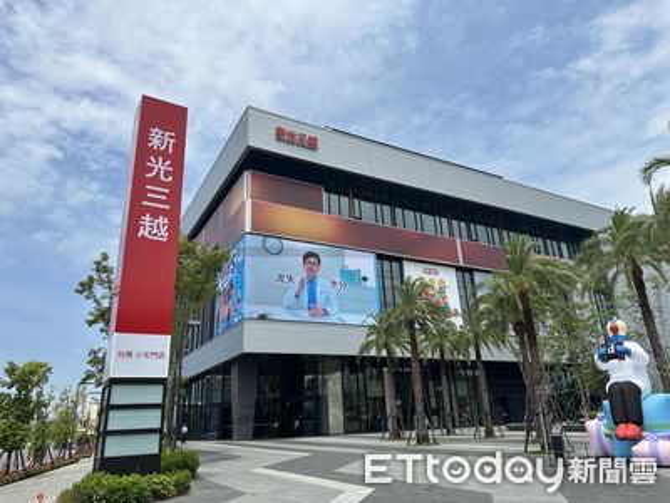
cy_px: 252
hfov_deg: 71.6
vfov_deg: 56.8
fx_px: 465
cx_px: 335
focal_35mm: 24
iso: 80
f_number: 1.78
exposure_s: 1/7042
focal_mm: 6.86
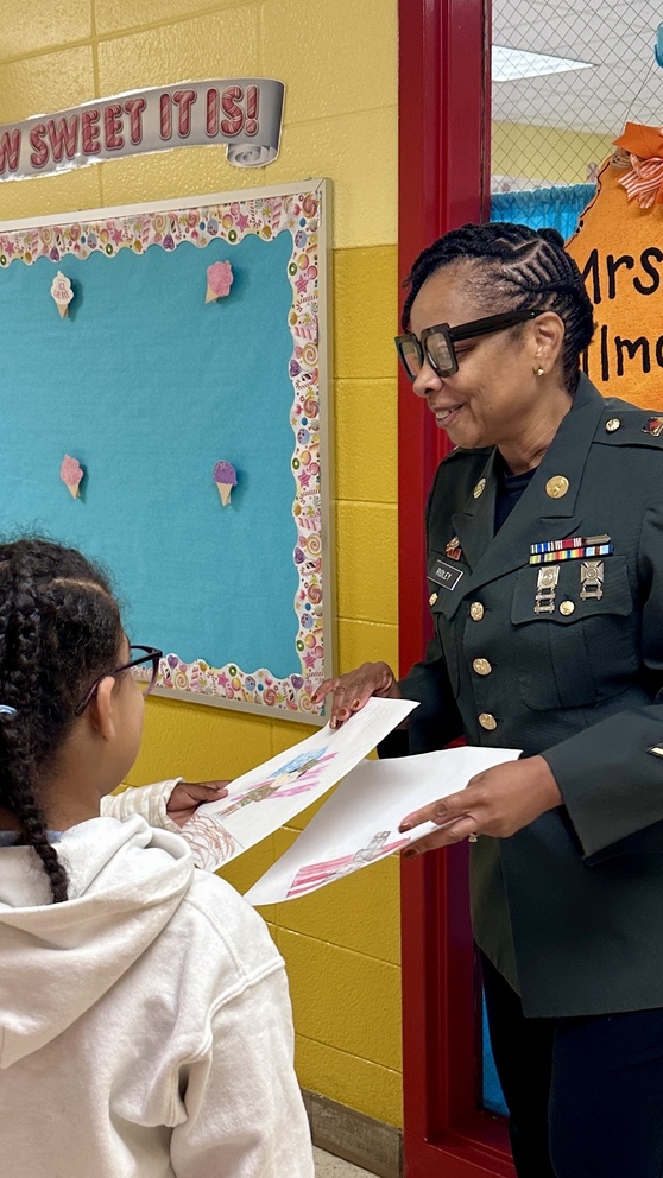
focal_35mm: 27
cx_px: 252
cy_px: 603
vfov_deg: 69.8
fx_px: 844
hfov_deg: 42.6
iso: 125
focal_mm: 6.86
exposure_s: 1/60
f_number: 1.78
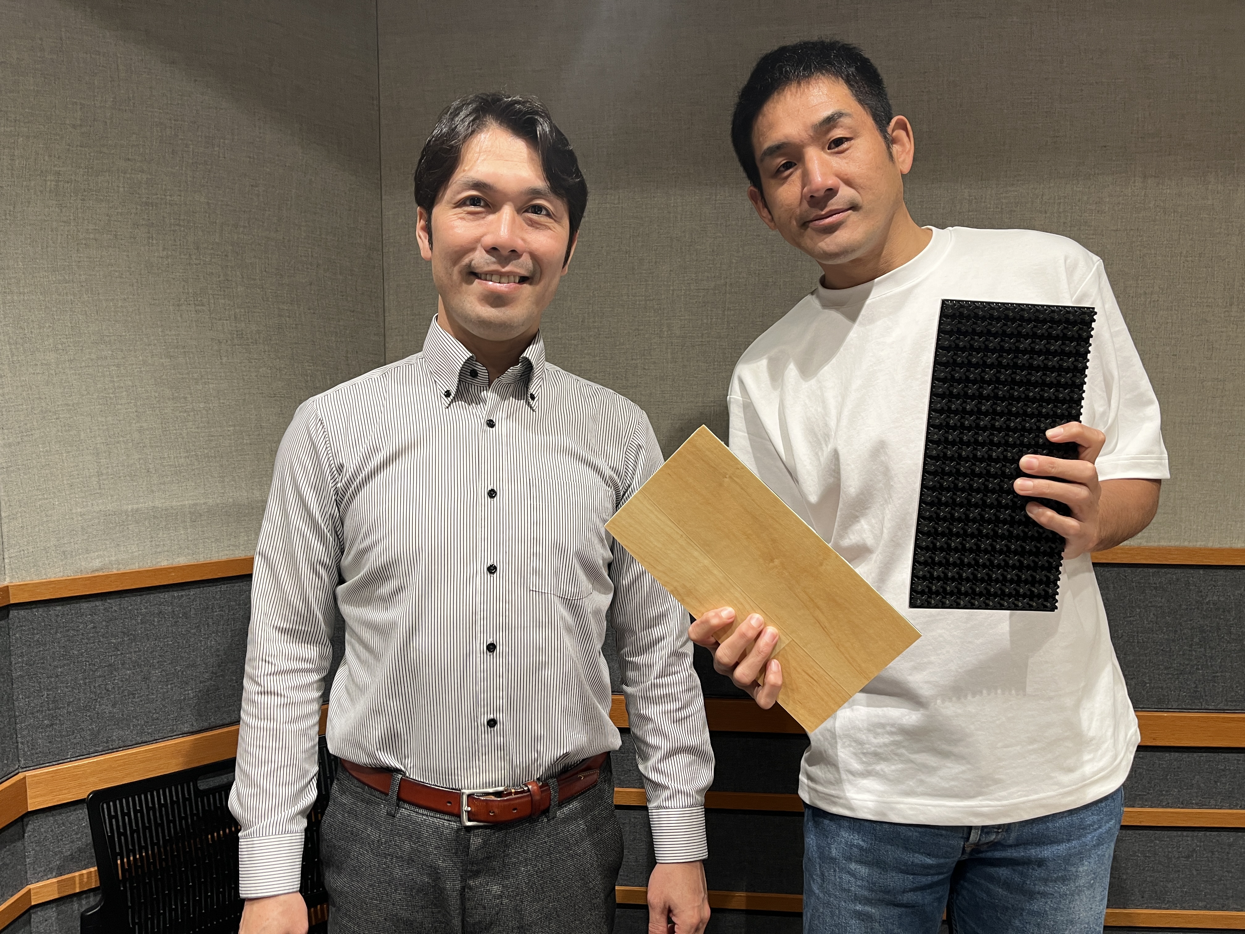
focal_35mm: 26
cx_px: 622
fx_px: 935
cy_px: 467
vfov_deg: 53.1
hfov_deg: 67.3
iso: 64
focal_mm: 5.1
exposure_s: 1/50
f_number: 1.6
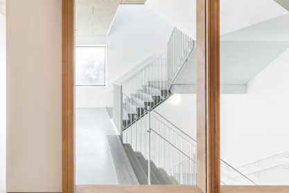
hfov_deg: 72.7
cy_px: 78
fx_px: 185
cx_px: 86
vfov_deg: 54.7
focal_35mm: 23
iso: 200
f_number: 14
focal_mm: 16
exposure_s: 1/4
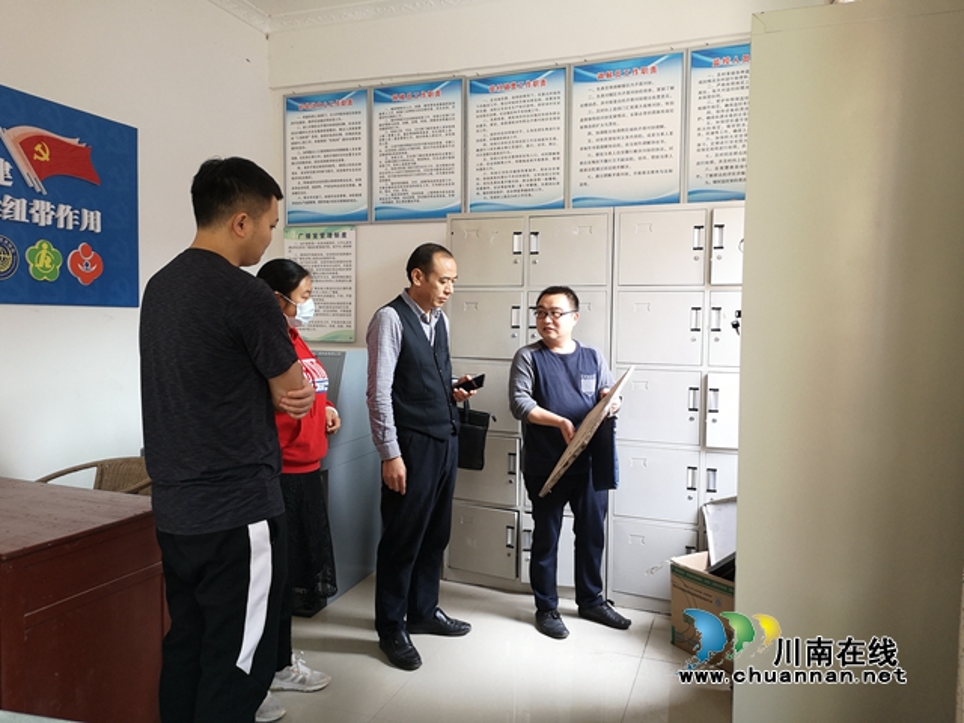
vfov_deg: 51.4
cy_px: 362
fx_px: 752
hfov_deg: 65.3
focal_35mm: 27
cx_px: 482
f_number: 1.8
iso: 100
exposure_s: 1/50
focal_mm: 3.95
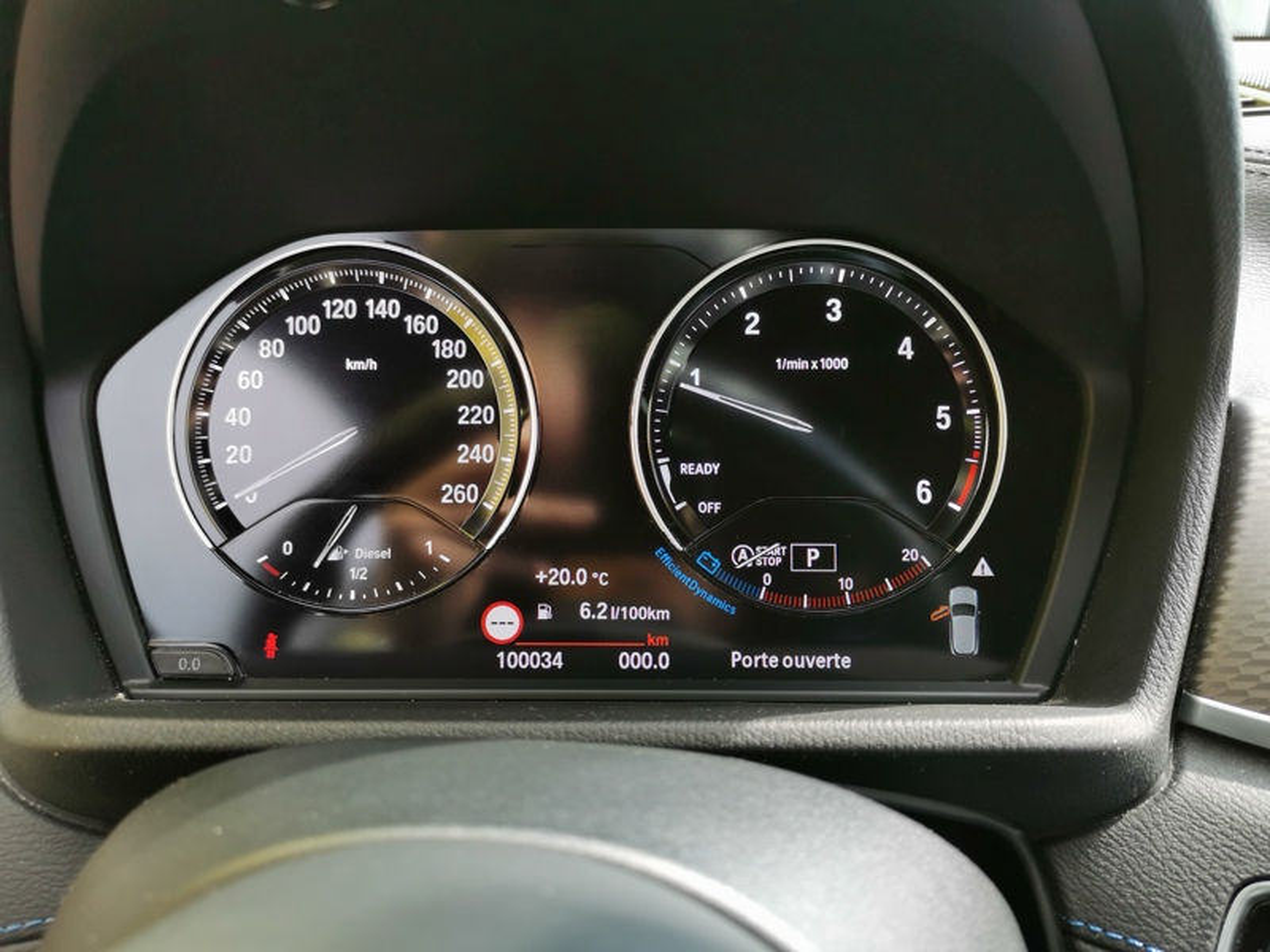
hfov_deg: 65.3
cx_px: 635
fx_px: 991
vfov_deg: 51.4
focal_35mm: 27
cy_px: 476
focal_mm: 5.58
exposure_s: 1/107
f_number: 1.8
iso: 50
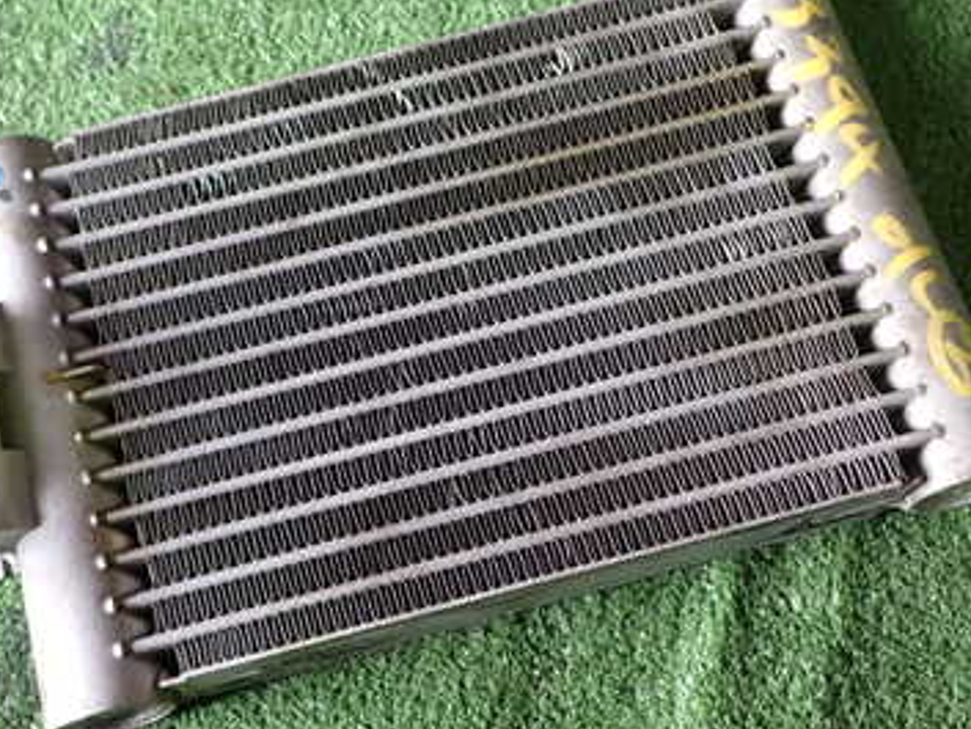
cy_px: 369
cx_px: 388
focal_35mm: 51
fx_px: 1431
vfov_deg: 28.6
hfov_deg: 37.3
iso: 200
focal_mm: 5.4
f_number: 2.3
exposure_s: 1/40
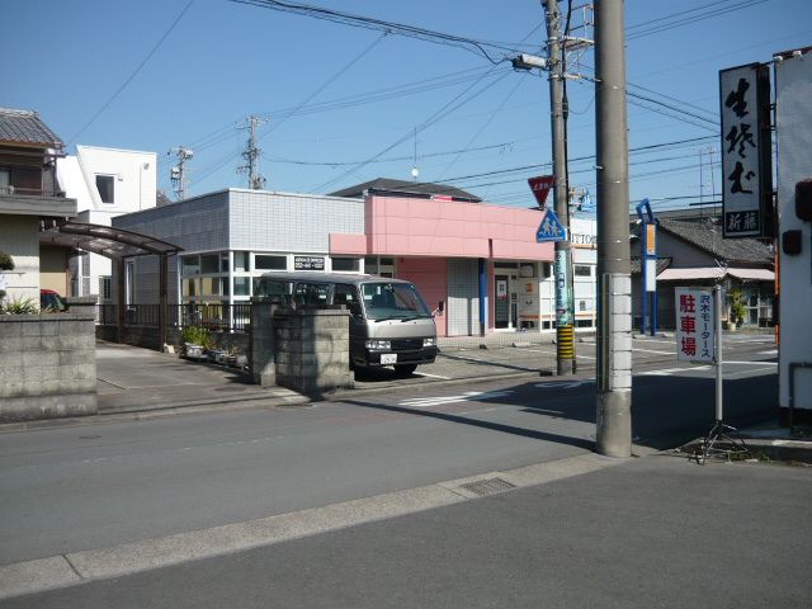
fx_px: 774
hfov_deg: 55.4
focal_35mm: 33
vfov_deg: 42.9
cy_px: 304
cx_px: 406
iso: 100
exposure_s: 1/250
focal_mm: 5.5
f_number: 8
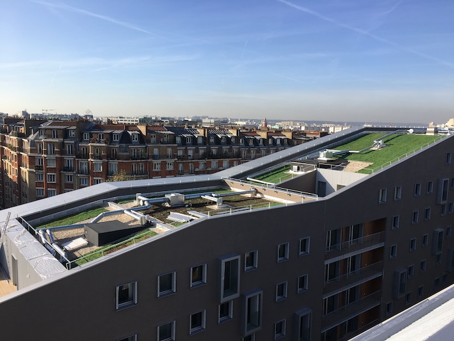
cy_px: 170
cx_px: 227
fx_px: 380
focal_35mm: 29
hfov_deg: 61.7
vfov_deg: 48.2
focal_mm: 4.15
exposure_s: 1/999
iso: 25
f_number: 2.2
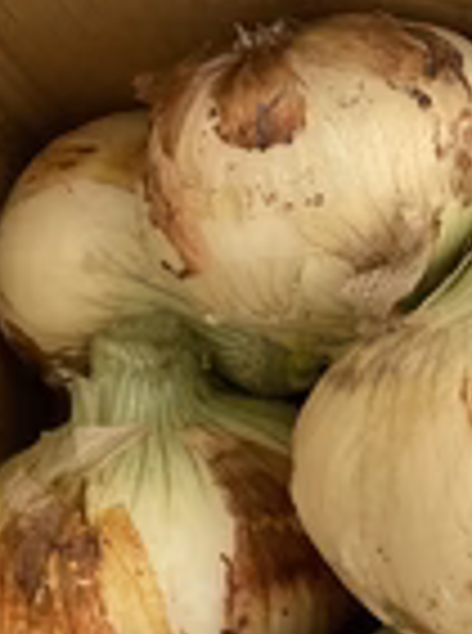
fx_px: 1352
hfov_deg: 19.1
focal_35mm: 74
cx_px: 499
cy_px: 148
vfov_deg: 26.0
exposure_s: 1/60
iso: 250
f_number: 1.6
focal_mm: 4.2
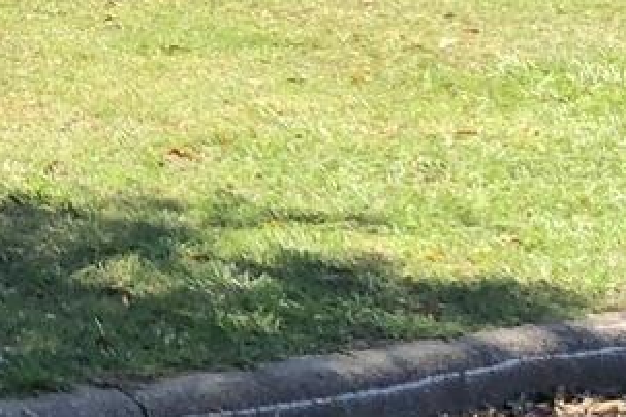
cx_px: -705
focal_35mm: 197
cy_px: -467
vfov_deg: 6.7
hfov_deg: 9.6
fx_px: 3425
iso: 20
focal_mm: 3.99
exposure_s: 1/516
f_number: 1.8
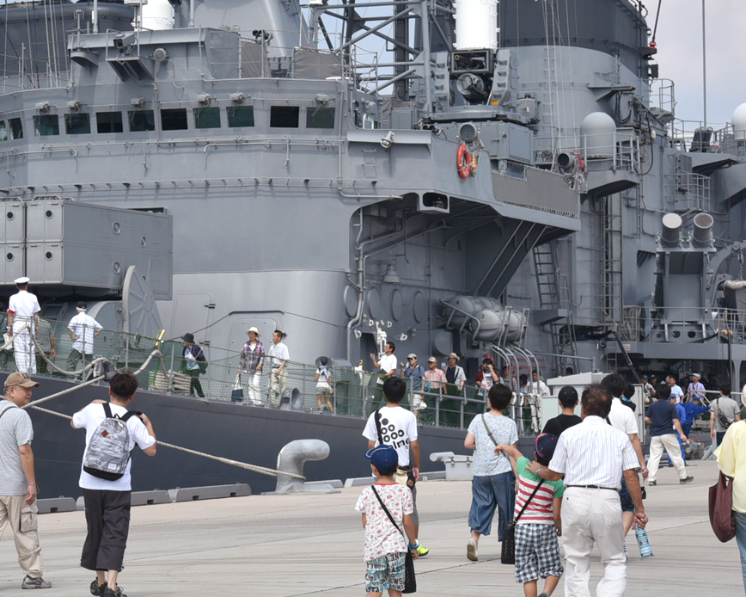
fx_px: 2627
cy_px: 215
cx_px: 186
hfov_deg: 16.1
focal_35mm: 119
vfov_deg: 12.9
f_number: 11
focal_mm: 55
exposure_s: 1/400
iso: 200
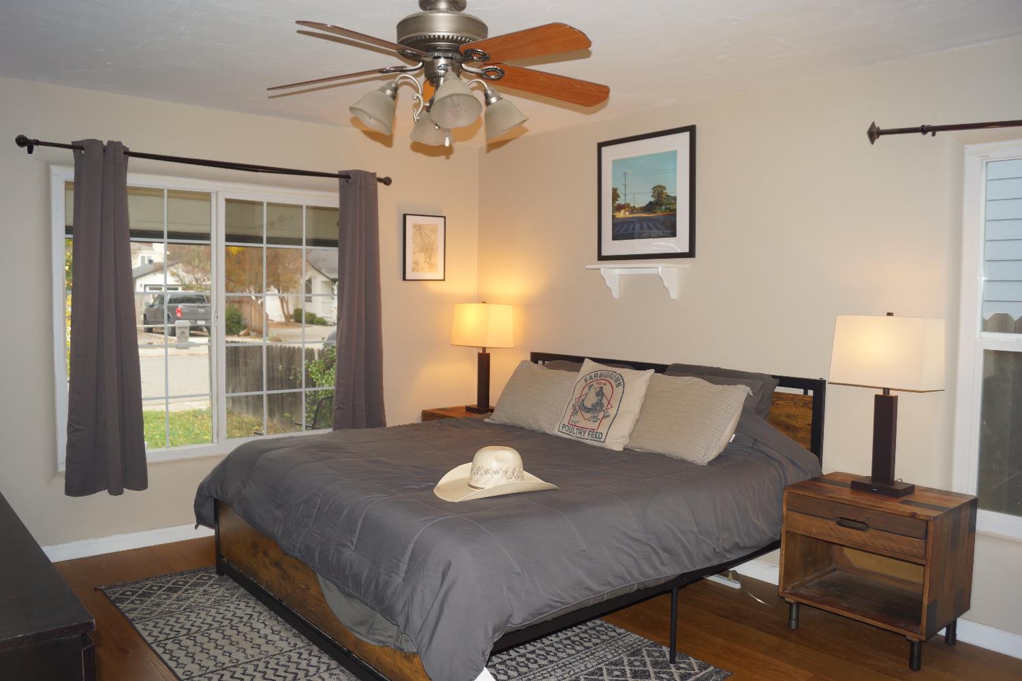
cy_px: 340
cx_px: 511
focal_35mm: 27
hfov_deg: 67.4
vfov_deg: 47.9
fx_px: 766
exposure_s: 1/60
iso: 250
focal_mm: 18
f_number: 4
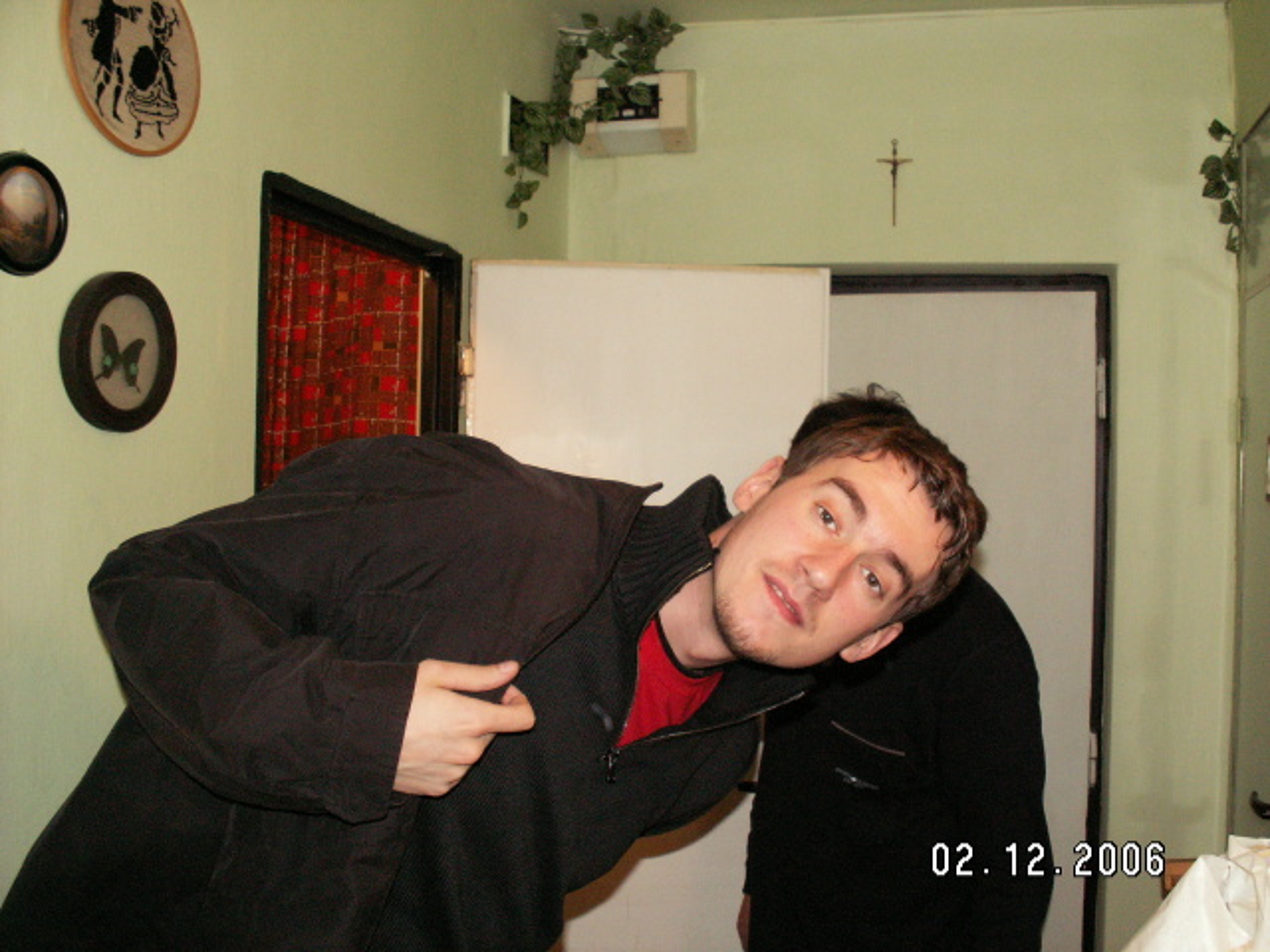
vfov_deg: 40.7
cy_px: 476
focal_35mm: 35
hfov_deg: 52.6
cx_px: 635
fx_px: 1284
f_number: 2.8
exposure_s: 1/40
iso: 160
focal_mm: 5.86
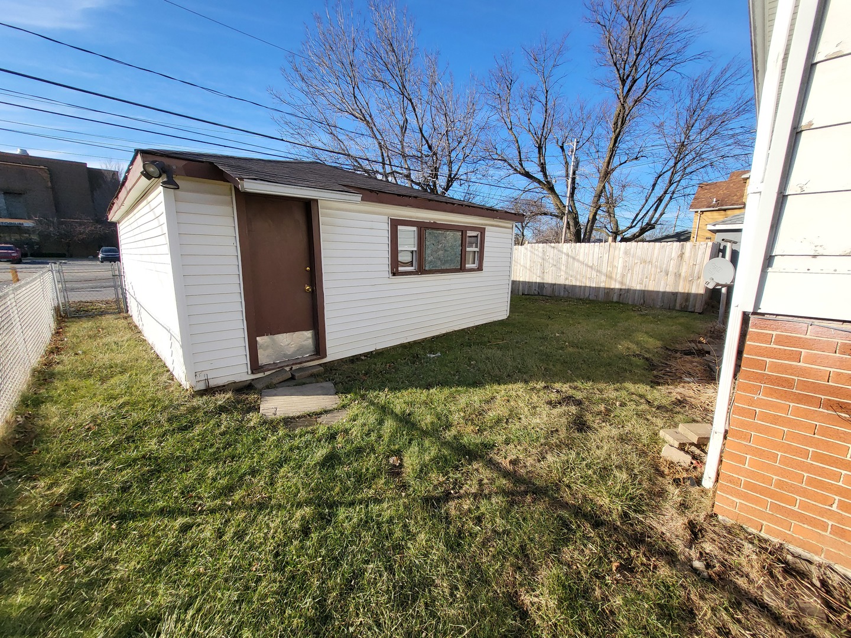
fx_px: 320
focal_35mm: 13
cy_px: 319
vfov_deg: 89.9
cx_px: 426
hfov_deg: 106.2
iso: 32
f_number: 2.2
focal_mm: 1.74
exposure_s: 1/970
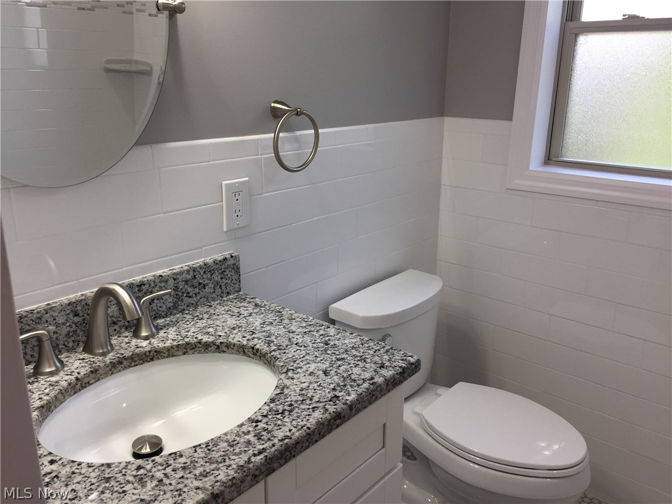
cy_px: 252
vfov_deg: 48.2
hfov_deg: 61.7
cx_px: 336
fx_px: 563
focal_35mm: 29
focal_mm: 4.15
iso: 50
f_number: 2.2
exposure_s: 1/120
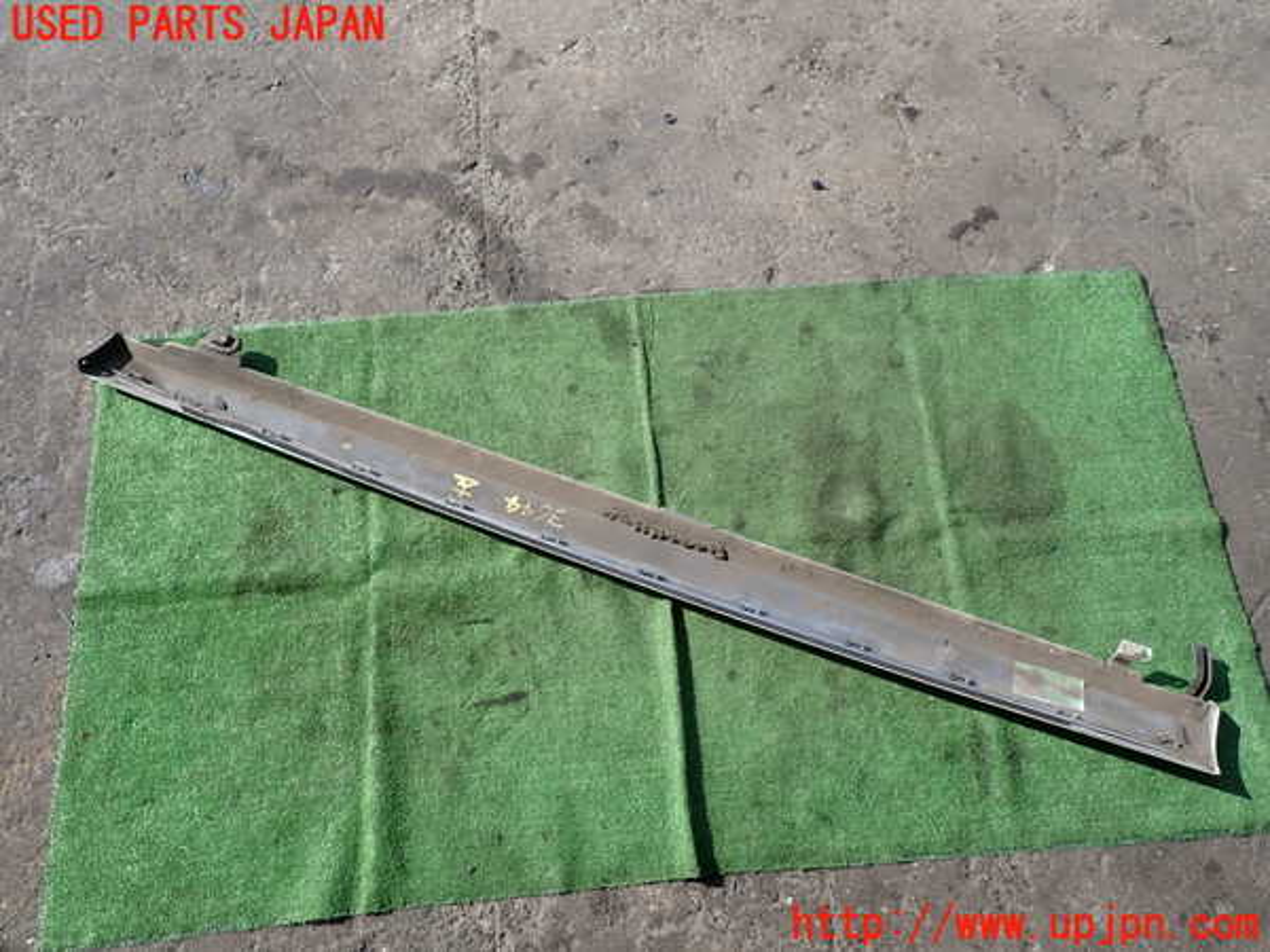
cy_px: 476
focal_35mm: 25
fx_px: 917
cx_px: 635
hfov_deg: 69.4
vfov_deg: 54.9
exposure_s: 1/800
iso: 100
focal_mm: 4.5
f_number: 2.8
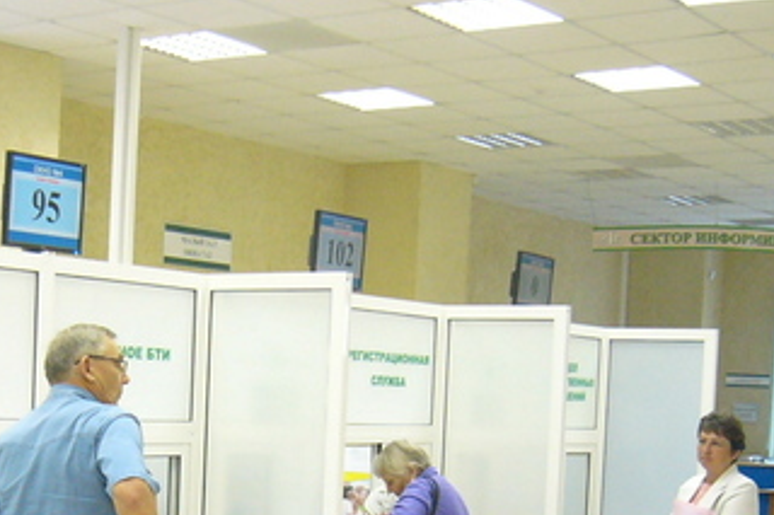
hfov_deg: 27.2
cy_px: 515
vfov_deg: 18.0
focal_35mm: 74
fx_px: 1590
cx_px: 244
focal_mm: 5.8
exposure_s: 1/25
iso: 200
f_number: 2.8
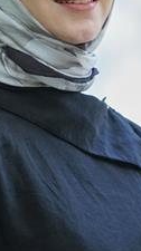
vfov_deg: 8.7
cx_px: 43
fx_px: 1661
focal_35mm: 249
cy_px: 67
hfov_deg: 4.9
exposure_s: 1/125
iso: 500
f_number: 5
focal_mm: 115
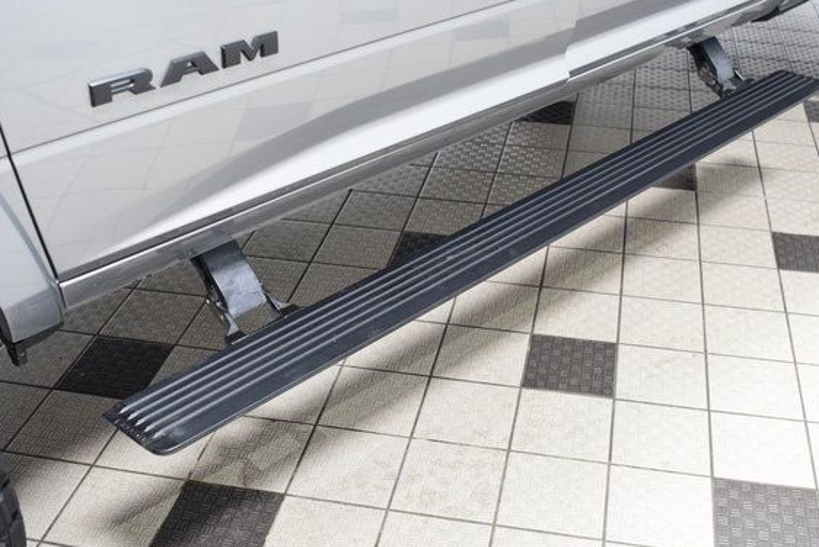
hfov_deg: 47.4
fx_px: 933
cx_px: 442
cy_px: 262
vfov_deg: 32.6
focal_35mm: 41
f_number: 2.8
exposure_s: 1/50
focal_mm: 24
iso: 1600
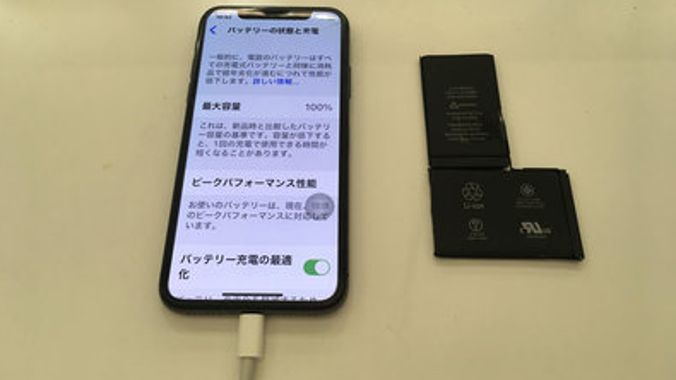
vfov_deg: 36.5
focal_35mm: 32
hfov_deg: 61.0
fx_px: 573
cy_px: 151
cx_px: 335
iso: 25
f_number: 2.2
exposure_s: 1/40
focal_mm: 4.15
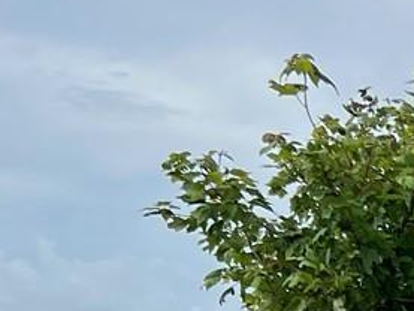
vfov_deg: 9.6
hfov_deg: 10.5
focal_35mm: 150
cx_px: 1112
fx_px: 1795
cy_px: 495
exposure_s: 1/4274
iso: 50
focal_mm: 5.7
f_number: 1.5
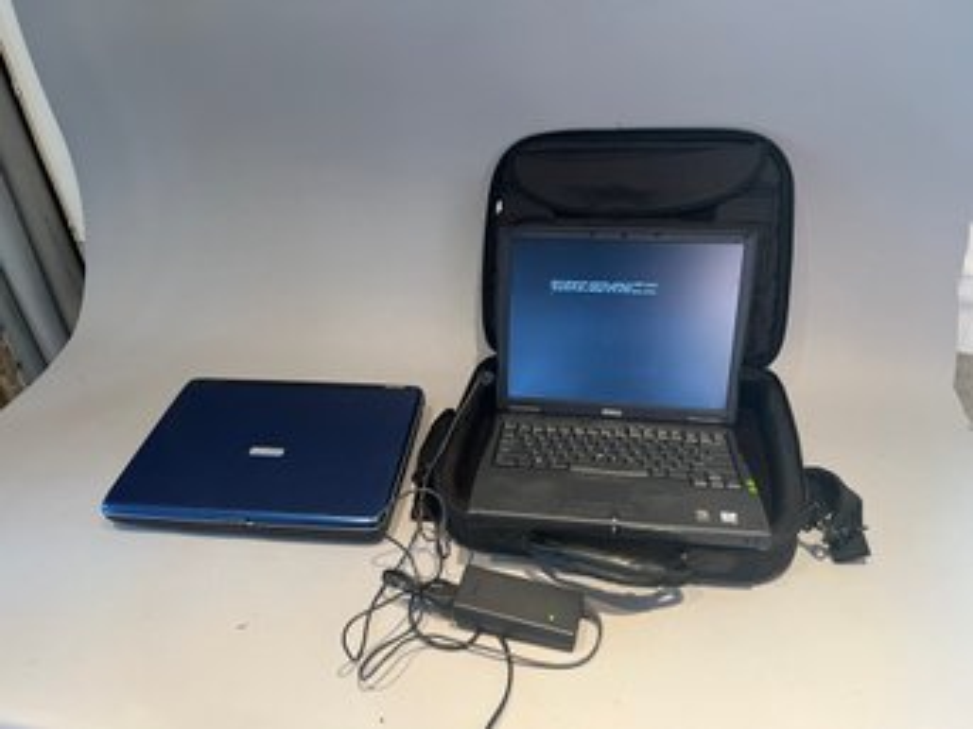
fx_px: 731
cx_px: 486
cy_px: 364
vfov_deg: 53.0
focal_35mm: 26
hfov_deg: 67.3
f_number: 1.5
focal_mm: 5.7
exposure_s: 1/60
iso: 200
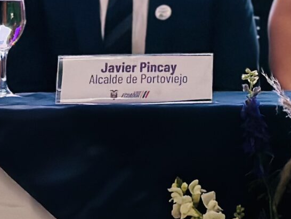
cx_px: 388
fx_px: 1892
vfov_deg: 6.6
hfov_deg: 8.7
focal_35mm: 225
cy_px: -32
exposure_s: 1/458
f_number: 1.78
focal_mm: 6.86
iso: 80
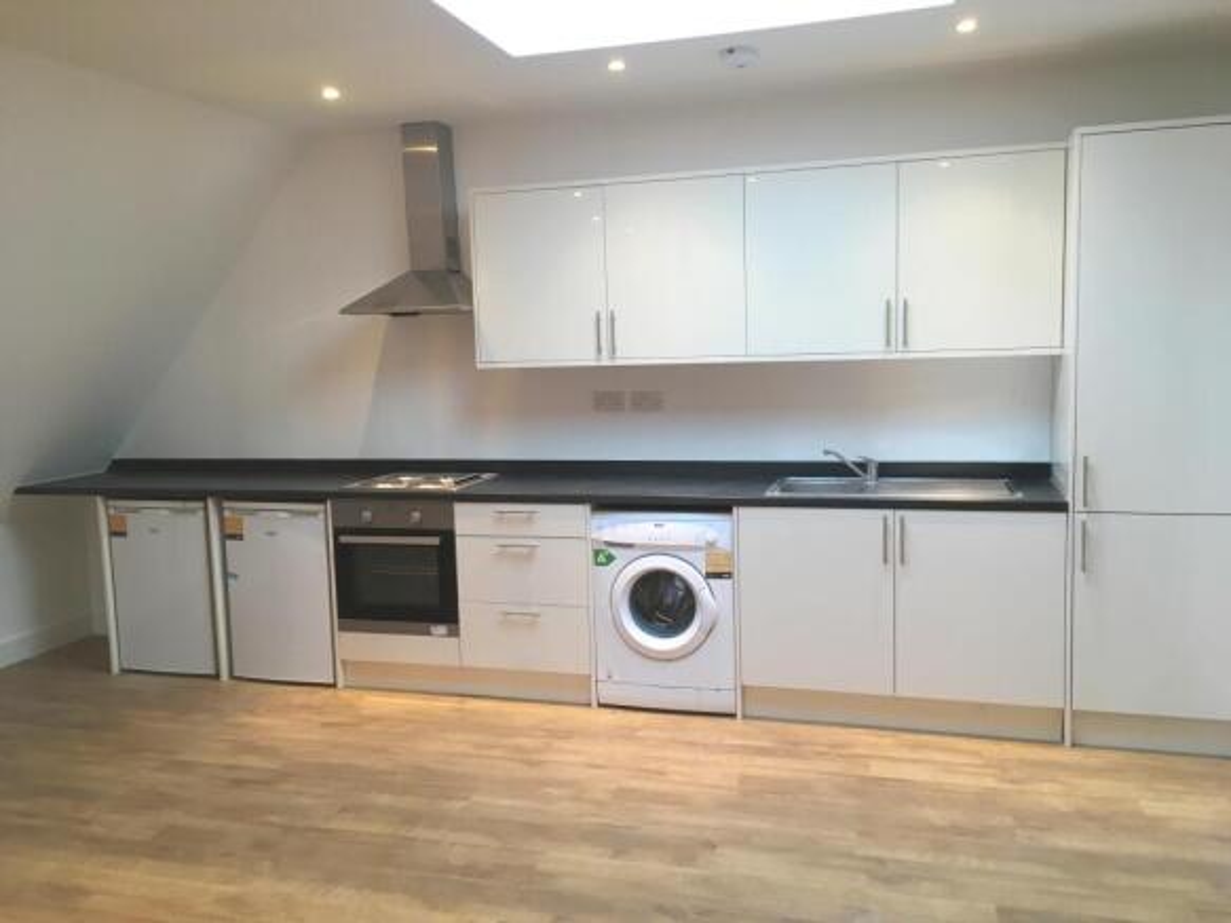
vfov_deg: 48.2
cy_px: 462
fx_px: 1031
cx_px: 616
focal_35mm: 29
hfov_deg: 61.7
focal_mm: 4.15
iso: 80
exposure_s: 1/33
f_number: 2.2
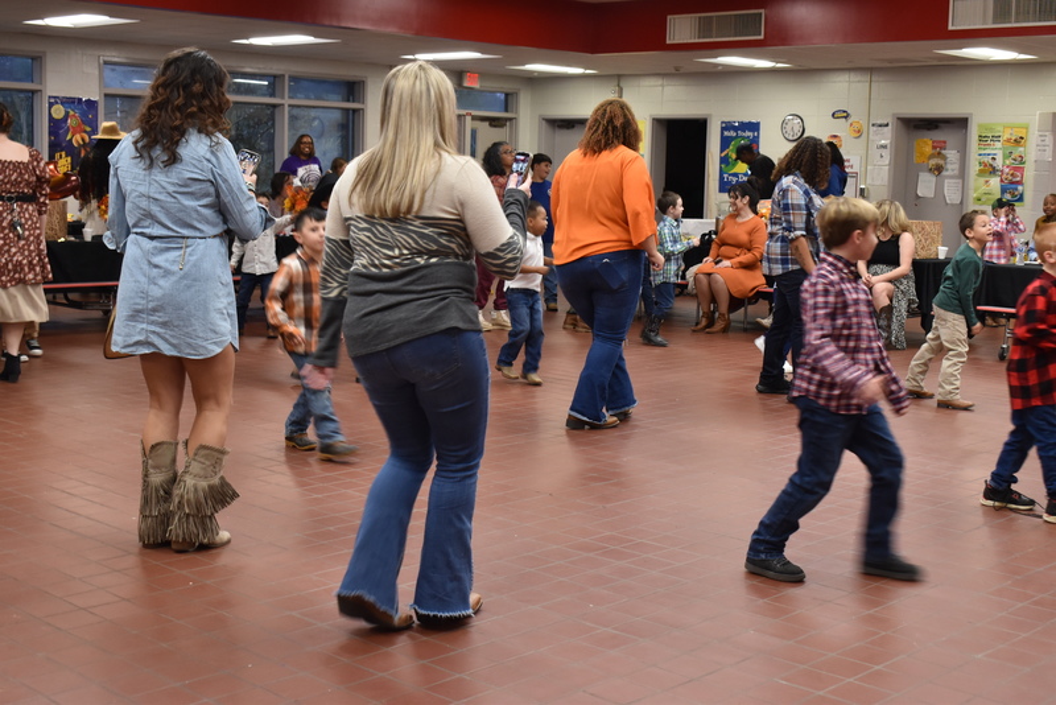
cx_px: 528
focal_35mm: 51
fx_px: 1496
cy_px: 352
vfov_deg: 26.5
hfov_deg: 38.9
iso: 1000
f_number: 7.1
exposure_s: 1/50
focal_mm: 34
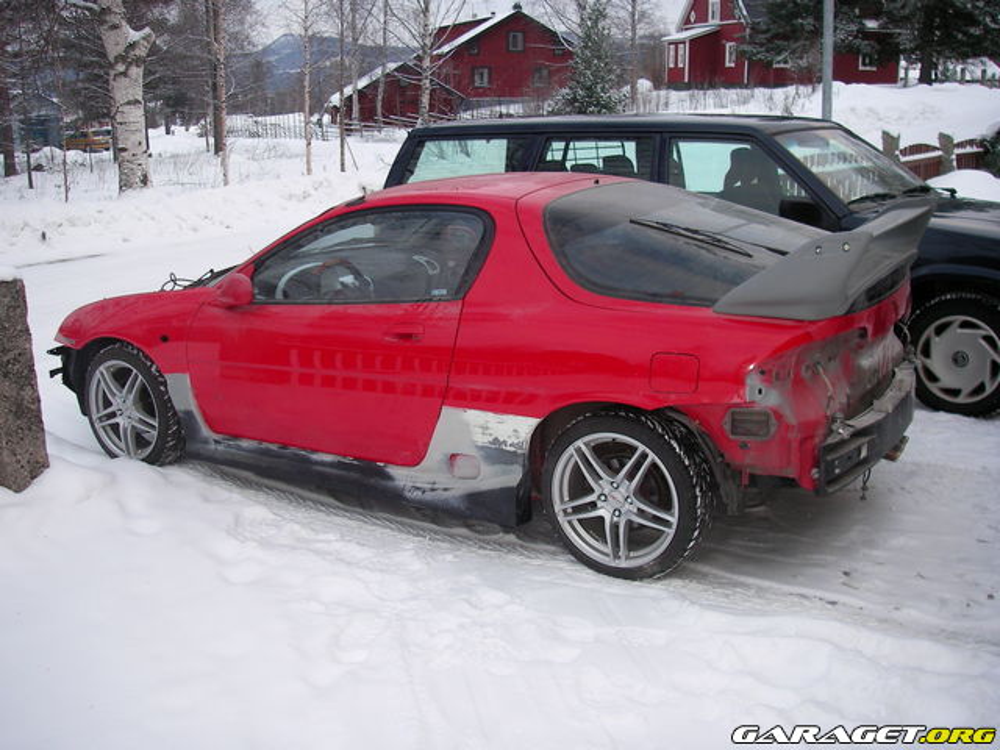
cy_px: 375
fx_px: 1098
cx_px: 500
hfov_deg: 49.0
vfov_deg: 37.7
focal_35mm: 38
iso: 50
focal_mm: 6.3
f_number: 3.3
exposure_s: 1/55.6
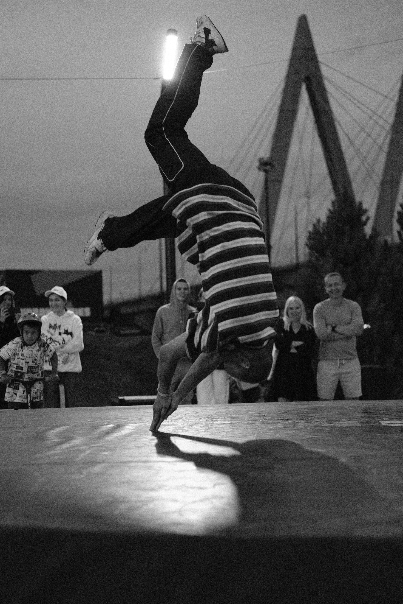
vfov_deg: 27.0
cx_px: 202
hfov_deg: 18.2
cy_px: 302
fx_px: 1259
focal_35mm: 75
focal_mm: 50
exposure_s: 1/640
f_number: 2
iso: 4000
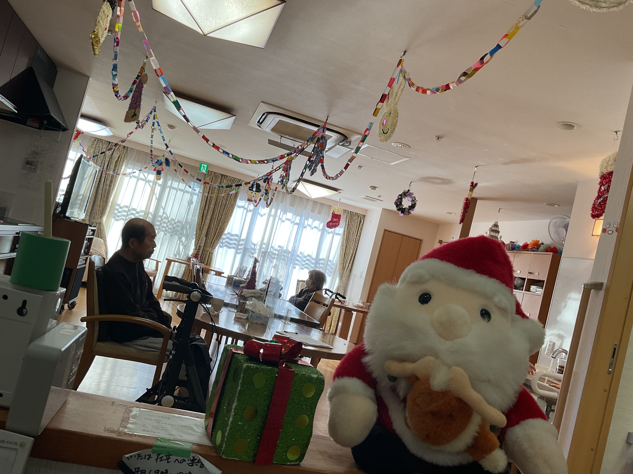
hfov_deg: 61.7
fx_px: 530
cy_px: 237
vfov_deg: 48.2
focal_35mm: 29
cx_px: 316
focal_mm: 3
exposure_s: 1/120
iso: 40
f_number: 1.8
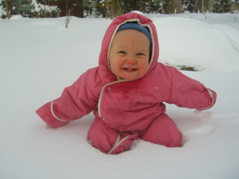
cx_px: 120
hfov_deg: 49.0
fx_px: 262
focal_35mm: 38
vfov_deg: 37.7
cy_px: 90
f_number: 2.8
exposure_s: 1/500
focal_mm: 7.9
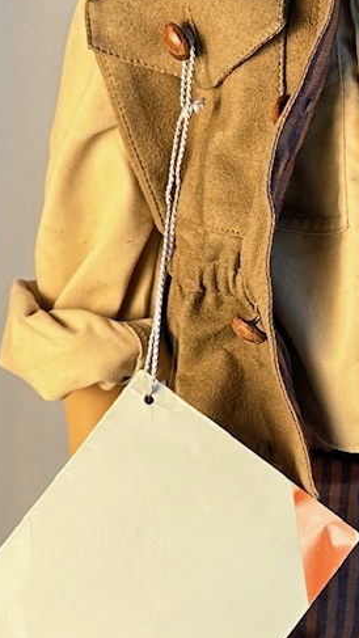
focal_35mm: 110
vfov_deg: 19.5
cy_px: 296
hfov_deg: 10.9
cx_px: 328
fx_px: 1861
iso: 80
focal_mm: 6.86
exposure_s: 1/100
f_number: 1.78
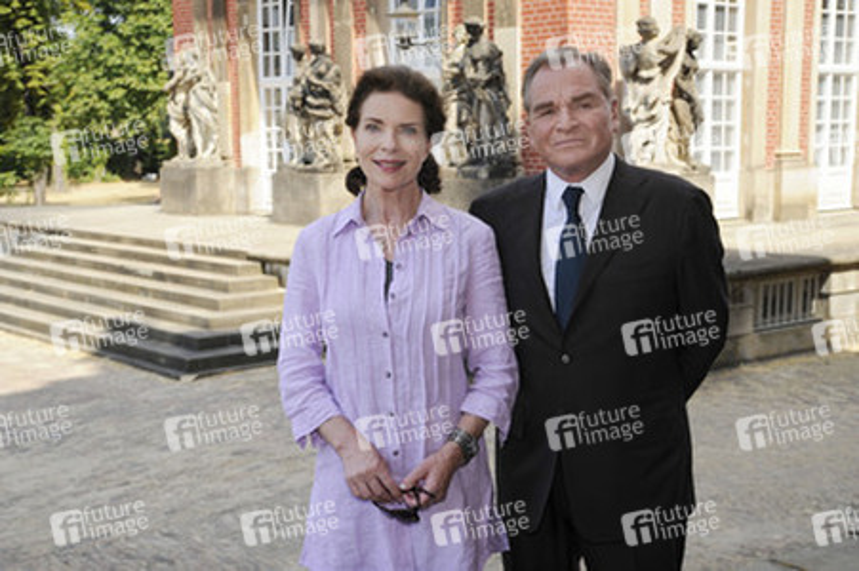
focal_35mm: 55
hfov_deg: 36.3
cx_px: 430
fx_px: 1311
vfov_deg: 24.6
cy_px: 286
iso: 250
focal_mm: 55
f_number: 9
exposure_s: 1/320
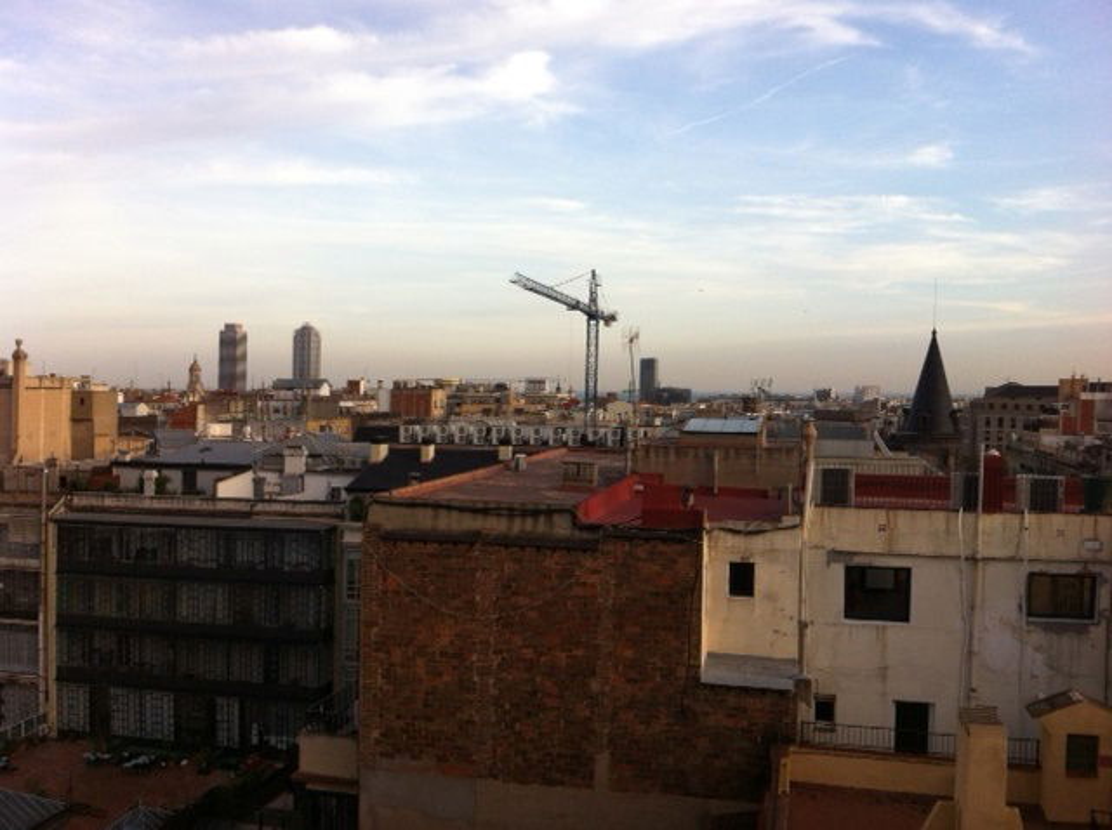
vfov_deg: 40.6
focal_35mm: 35
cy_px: 415
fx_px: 1123
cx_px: 556
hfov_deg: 52.7
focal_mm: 3.85
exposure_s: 1/408
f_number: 2.8
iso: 80
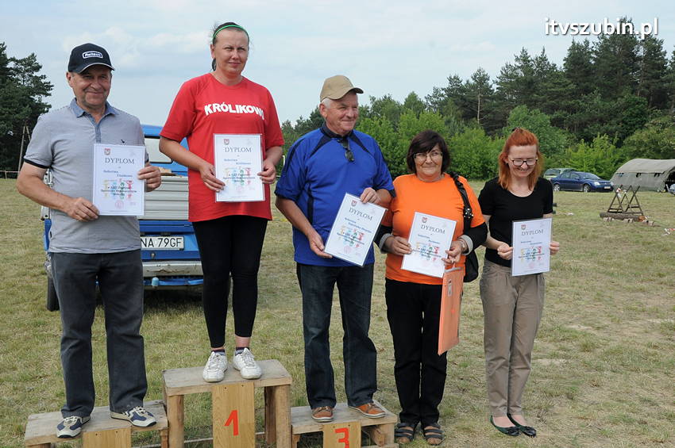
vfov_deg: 36.8
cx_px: 338
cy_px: 224
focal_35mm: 36
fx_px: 674
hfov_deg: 53.2
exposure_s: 1/500
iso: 800
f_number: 11
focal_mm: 24
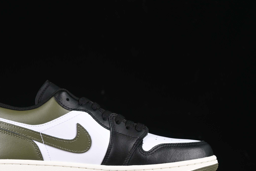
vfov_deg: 13.5
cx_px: 94
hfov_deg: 20.2
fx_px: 718
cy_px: 114
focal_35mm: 101
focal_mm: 50
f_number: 6.3
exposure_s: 1/60
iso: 160
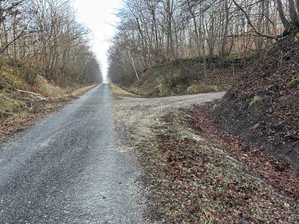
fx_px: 207
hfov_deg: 71.6
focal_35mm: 24
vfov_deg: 56.8
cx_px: 150
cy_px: 112
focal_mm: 6.86
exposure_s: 1/121
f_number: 1.78
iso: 64
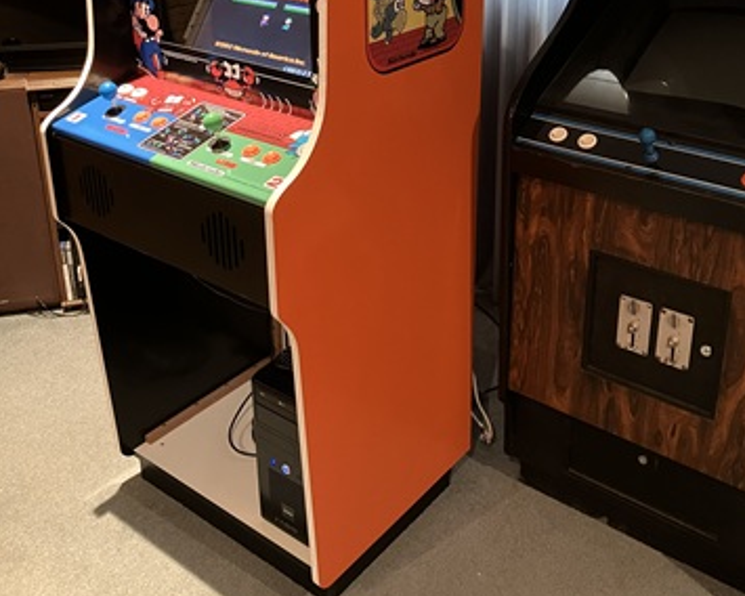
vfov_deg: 38.7
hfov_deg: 49.1
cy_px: 122
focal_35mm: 37
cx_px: 376
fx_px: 816
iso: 640
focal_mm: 3.99
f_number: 1.8
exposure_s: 1/25
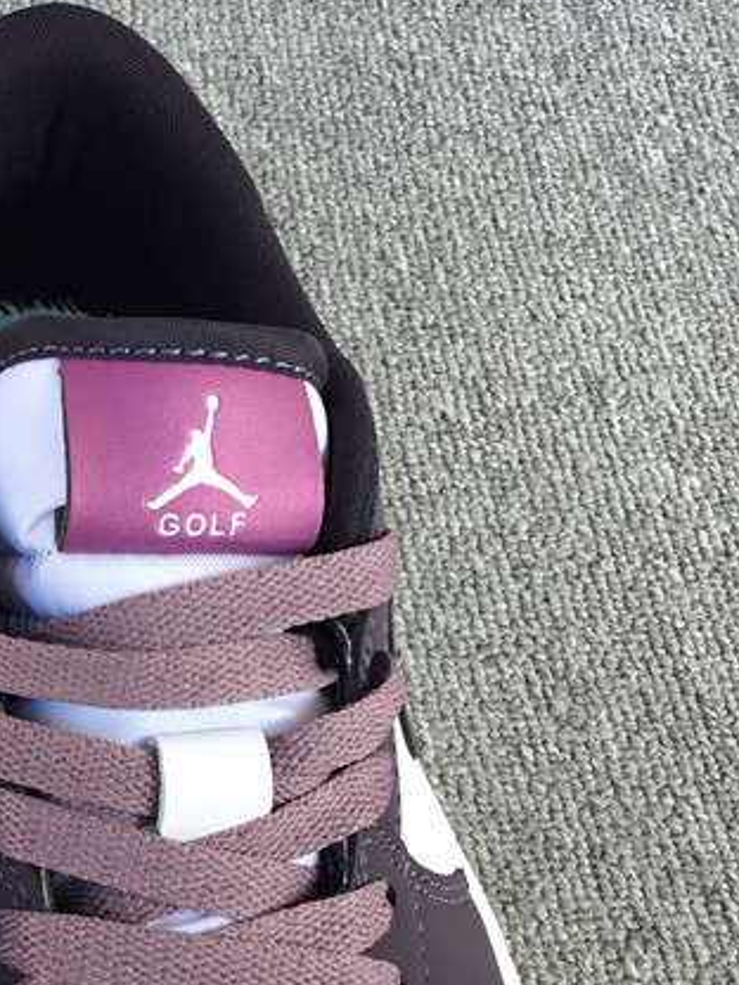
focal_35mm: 67
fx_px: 1907
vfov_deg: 29.0
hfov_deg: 20.7
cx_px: -116
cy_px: 496
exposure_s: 1/117
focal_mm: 3.3
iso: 25
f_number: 2.4
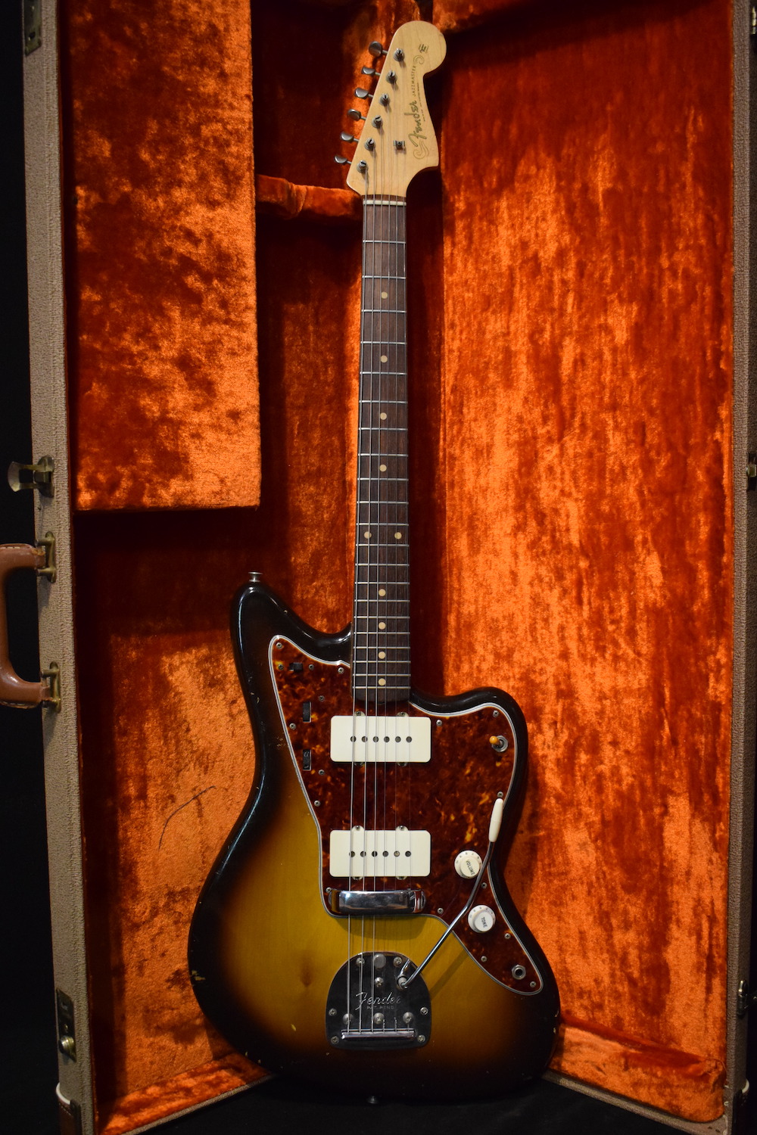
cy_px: 568
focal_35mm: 36
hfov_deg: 36.9
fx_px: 1135
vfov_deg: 53.1
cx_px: 378
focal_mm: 24
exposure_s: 1/60
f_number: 4
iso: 3200
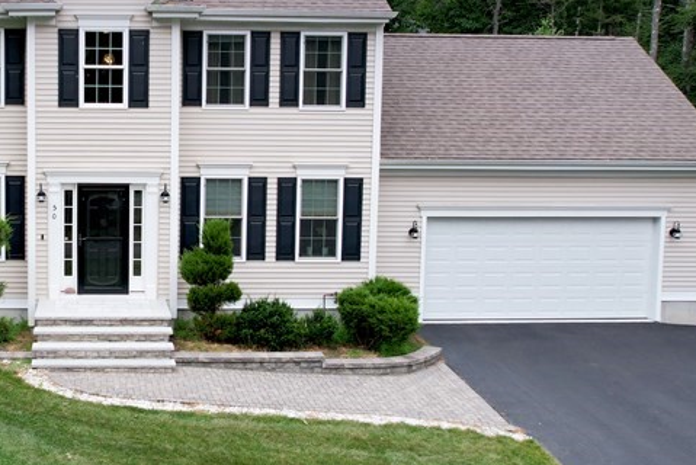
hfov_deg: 39.8
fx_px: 909
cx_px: 113
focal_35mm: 47
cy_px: 185
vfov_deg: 28.6
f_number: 2.8
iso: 110
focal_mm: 8.38
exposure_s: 1/640
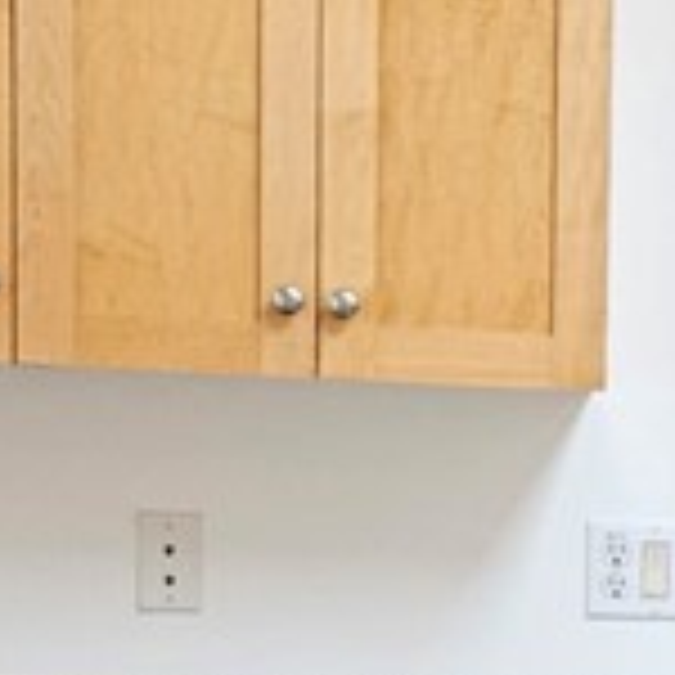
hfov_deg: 11.9
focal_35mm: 139
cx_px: 1058
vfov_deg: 12.3
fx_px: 3067
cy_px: 783
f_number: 1.8
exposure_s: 1/120
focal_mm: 5.4
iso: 500
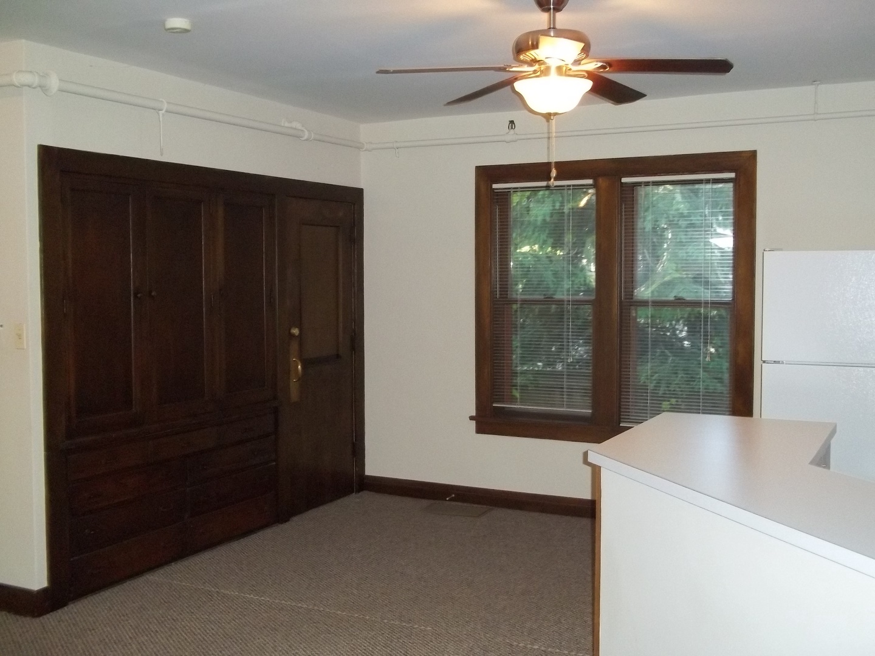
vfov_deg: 39.7
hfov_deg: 51.4
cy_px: 328
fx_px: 910
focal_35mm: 36
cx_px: 438
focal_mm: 6.5
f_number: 3.1
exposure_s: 1/30
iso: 320
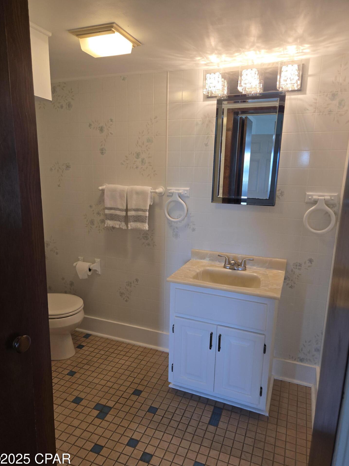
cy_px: 238
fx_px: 323
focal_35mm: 24
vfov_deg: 71.6
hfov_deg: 56.8
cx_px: 171
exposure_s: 1/120
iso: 64
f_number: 1.8
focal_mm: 5.4
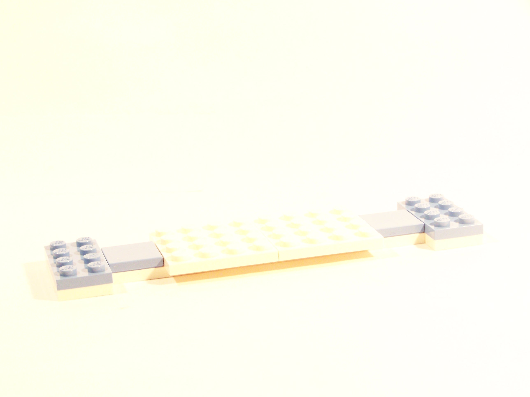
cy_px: 198
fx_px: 1255
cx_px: 265
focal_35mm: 82
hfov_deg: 23.8
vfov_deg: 18.0
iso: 400
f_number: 3.6
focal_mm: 13.7
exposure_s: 1/30
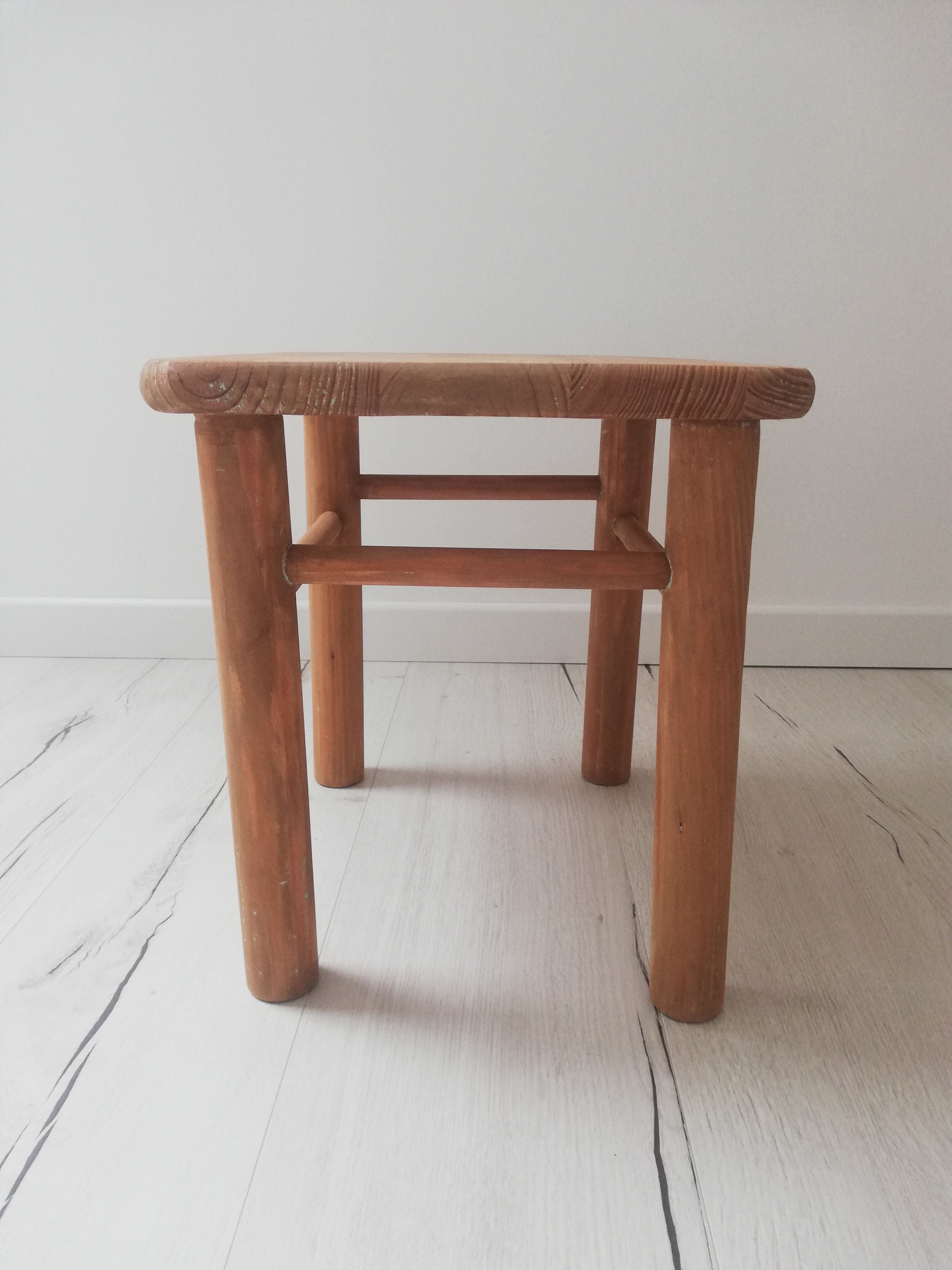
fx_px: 953
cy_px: 635
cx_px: 476
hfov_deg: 53.1
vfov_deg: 67.3
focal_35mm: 26
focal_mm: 3.81
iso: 200
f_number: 2.2
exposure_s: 1/33.3
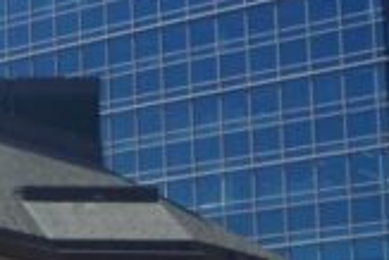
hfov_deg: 11.9
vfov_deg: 8.8
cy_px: 298
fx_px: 1670
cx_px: -387
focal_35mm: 154
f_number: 11
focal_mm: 21
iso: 100
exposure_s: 1/160
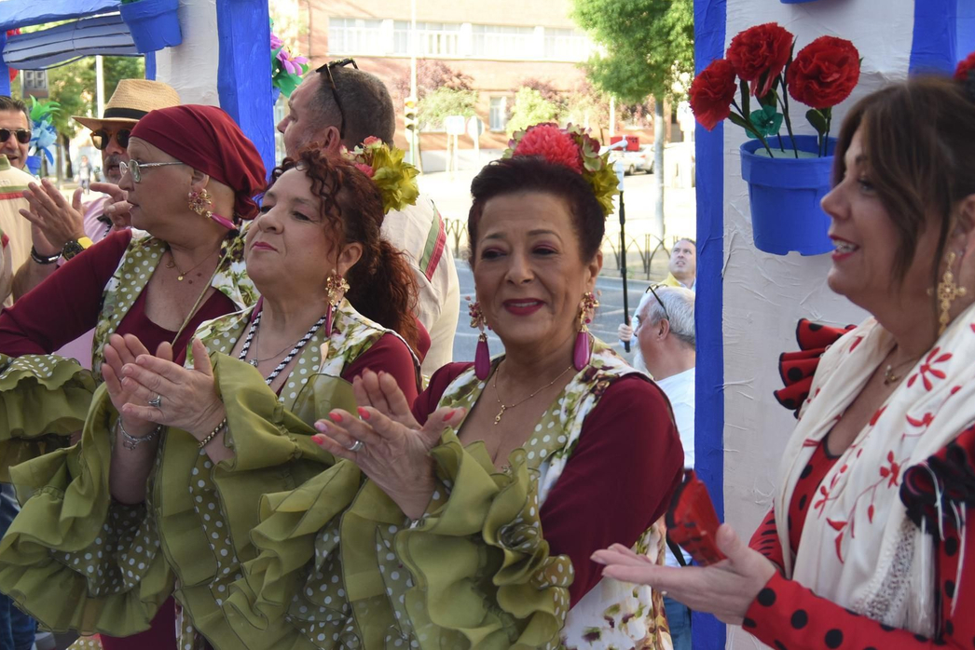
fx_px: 1409
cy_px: 323
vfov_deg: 26.0
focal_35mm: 52
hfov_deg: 38.2
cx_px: 527
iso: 720
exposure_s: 1/320
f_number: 6.3
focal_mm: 34
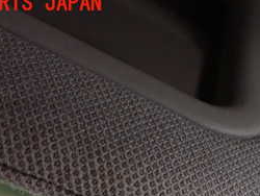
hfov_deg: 26.3
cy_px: 225
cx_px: 225
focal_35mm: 72
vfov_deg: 19.5
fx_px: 541
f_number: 2.3
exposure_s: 1/100
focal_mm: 5.4
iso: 800
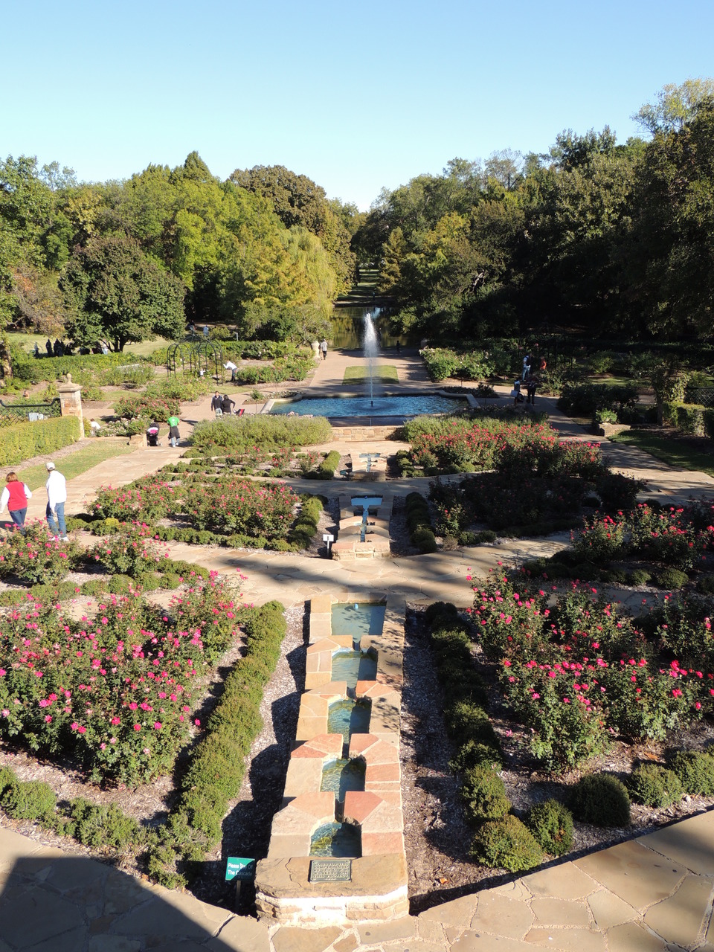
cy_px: 476
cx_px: 357
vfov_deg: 55.4
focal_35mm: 33
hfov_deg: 42.9
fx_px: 908
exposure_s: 1/640
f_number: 3.2
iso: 100
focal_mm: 5.8
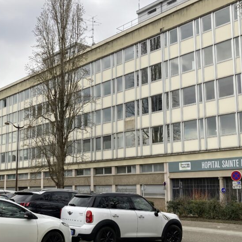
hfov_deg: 36.4
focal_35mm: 46
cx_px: 78
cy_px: 146
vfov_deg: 36.6
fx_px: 364
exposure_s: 1/144
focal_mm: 3.99
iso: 20
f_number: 1.8
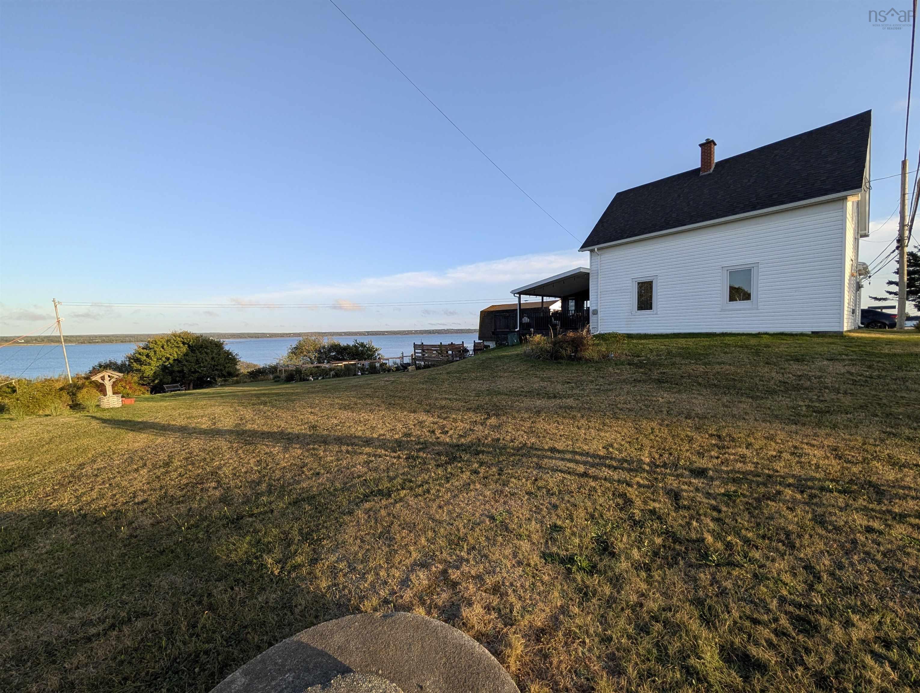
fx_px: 319
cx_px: 460
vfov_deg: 94.6
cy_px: 346
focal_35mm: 12
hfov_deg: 110.5
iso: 49
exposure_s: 1/1105
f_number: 1.7
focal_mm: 2.02
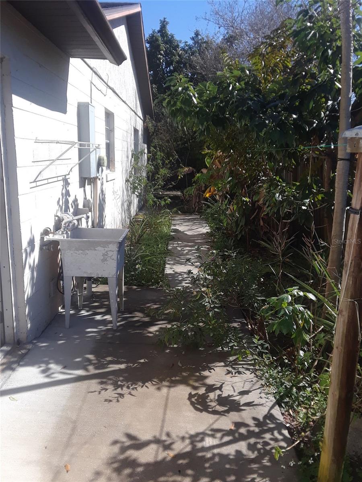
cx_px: 181
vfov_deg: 60.0
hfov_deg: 46.8
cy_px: 241
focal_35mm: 30
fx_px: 418
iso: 40
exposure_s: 1/1280
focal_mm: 2.47
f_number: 1.9
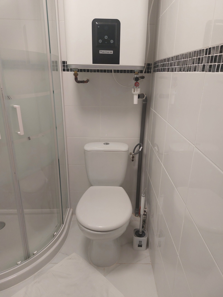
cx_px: 112
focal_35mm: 25
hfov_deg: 54.9
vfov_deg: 69.4
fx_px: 215
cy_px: 148
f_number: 1.8
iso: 80
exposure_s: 1/100
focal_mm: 5.23
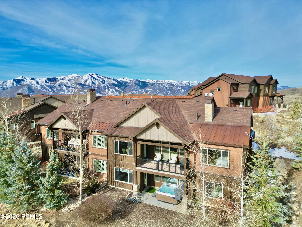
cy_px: 114
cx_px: 151
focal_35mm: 24
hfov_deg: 71.6
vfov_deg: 56.8
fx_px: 209
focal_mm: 6.72
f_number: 1.7
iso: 120
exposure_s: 1/3000
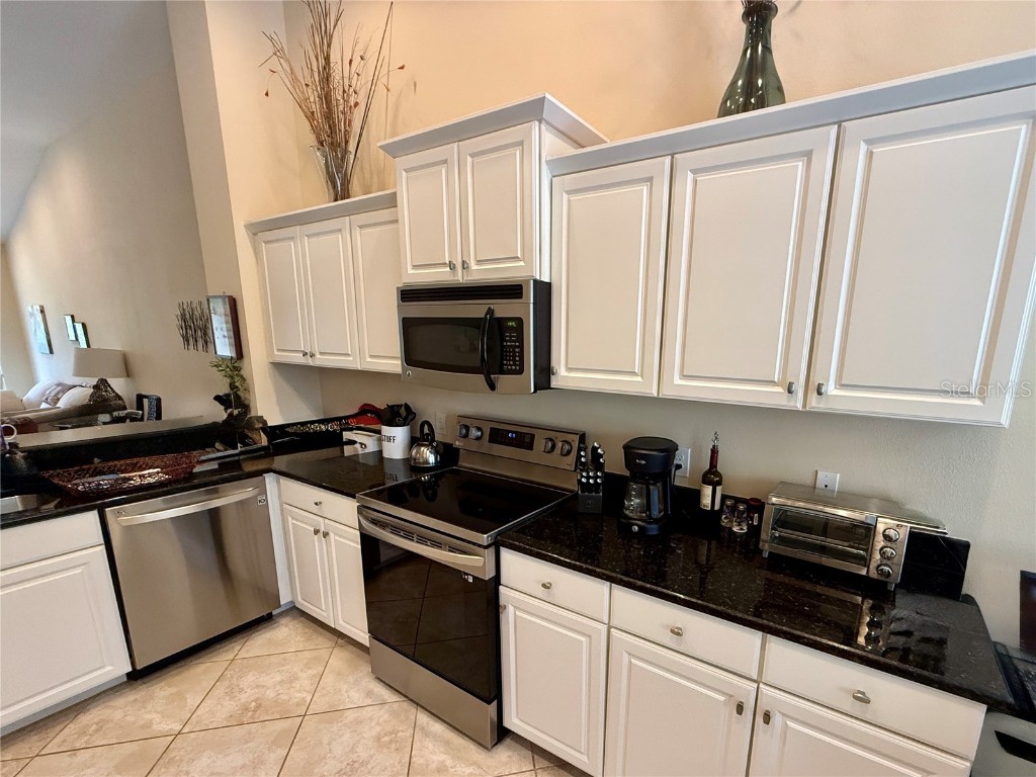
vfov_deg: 85.7
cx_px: 518
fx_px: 419
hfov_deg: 102.1
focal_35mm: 14
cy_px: 388
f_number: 2.2
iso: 250
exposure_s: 1/60
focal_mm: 2.22
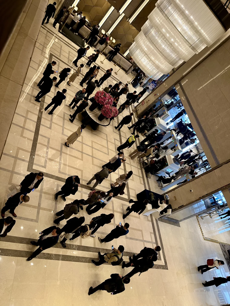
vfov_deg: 71.6
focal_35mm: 24
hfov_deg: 56.8
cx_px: 115
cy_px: 153
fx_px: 213
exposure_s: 1/50
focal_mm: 6.86
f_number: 1.78
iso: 160
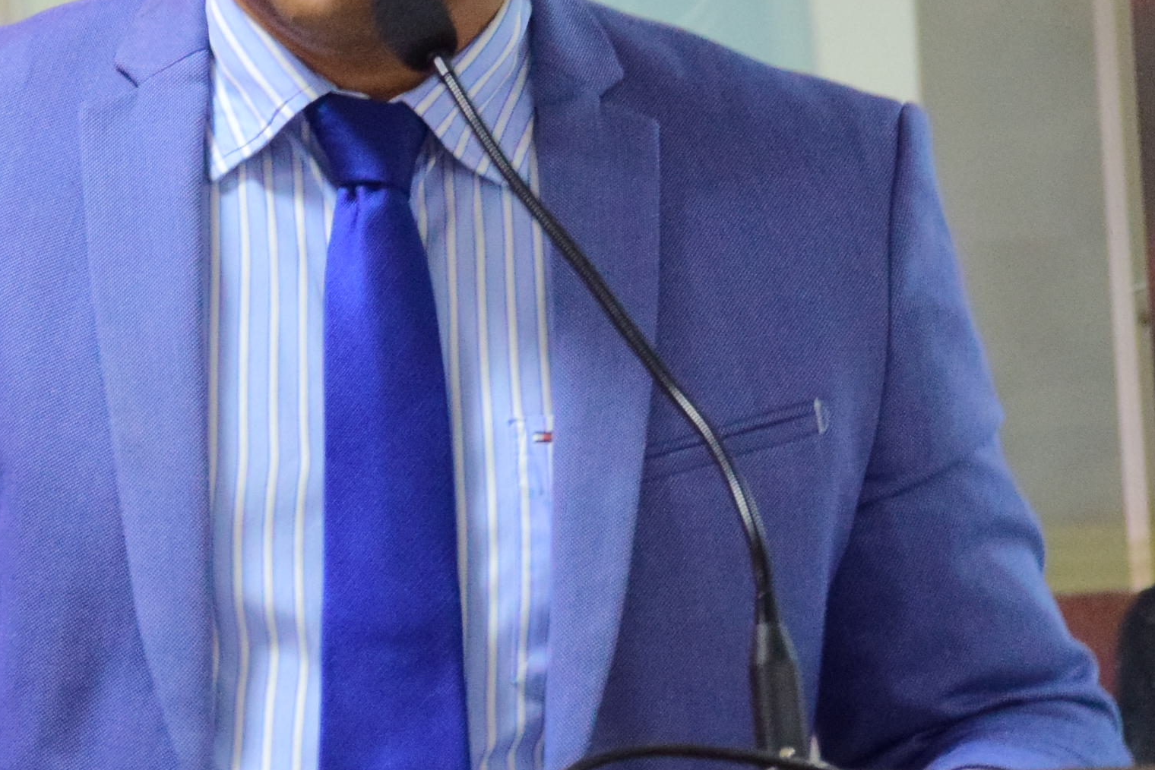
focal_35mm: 488
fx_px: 15659
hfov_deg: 4.2
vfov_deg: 2.8
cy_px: 147
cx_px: -271
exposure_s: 1/80
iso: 1600
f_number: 5.6
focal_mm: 110
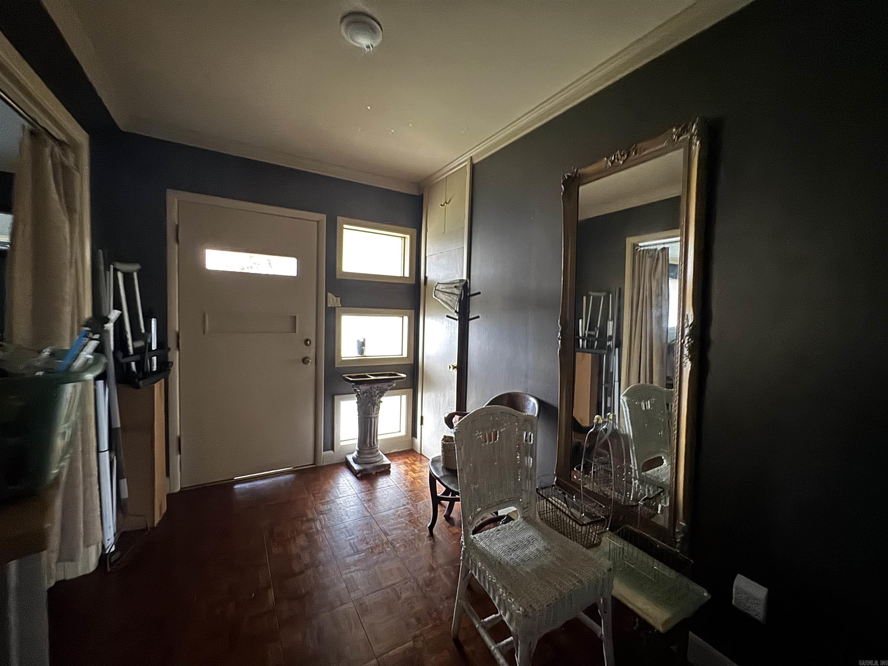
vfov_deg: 85.7
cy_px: 333
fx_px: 359
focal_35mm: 14
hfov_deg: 102.1
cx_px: 444
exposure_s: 1/11
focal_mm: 2.22
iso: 1600
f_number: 2.2
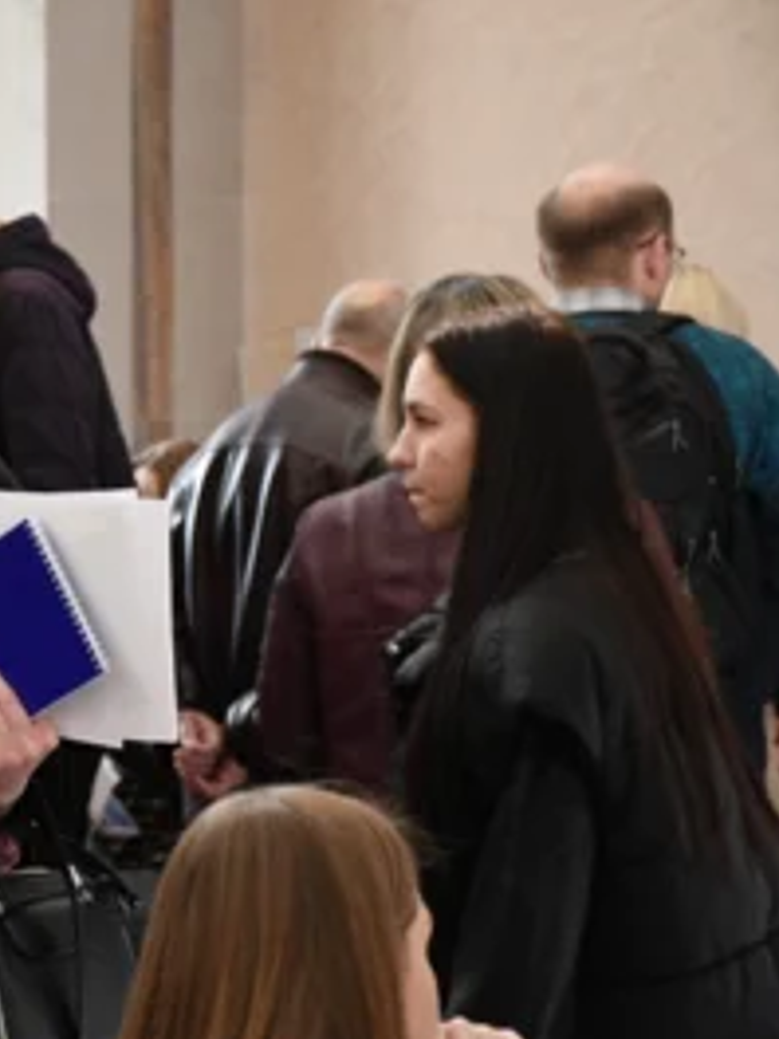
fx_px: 4591
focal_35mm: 153
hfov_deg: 9.6
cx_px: 28
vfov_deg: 12.9
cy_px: 521
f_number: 5.6
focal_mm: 70
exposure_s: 1/200
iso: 1600
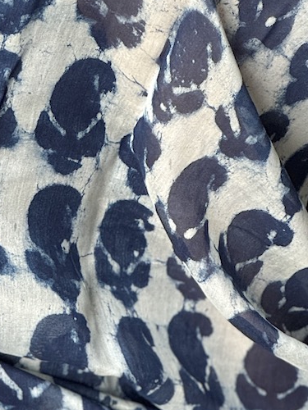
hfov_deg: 6.7
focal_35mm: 219
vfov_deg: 9.0
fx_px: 2598
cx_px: -121
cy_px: 139
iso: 200
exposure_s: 1/78
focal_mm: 9
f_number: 2.8
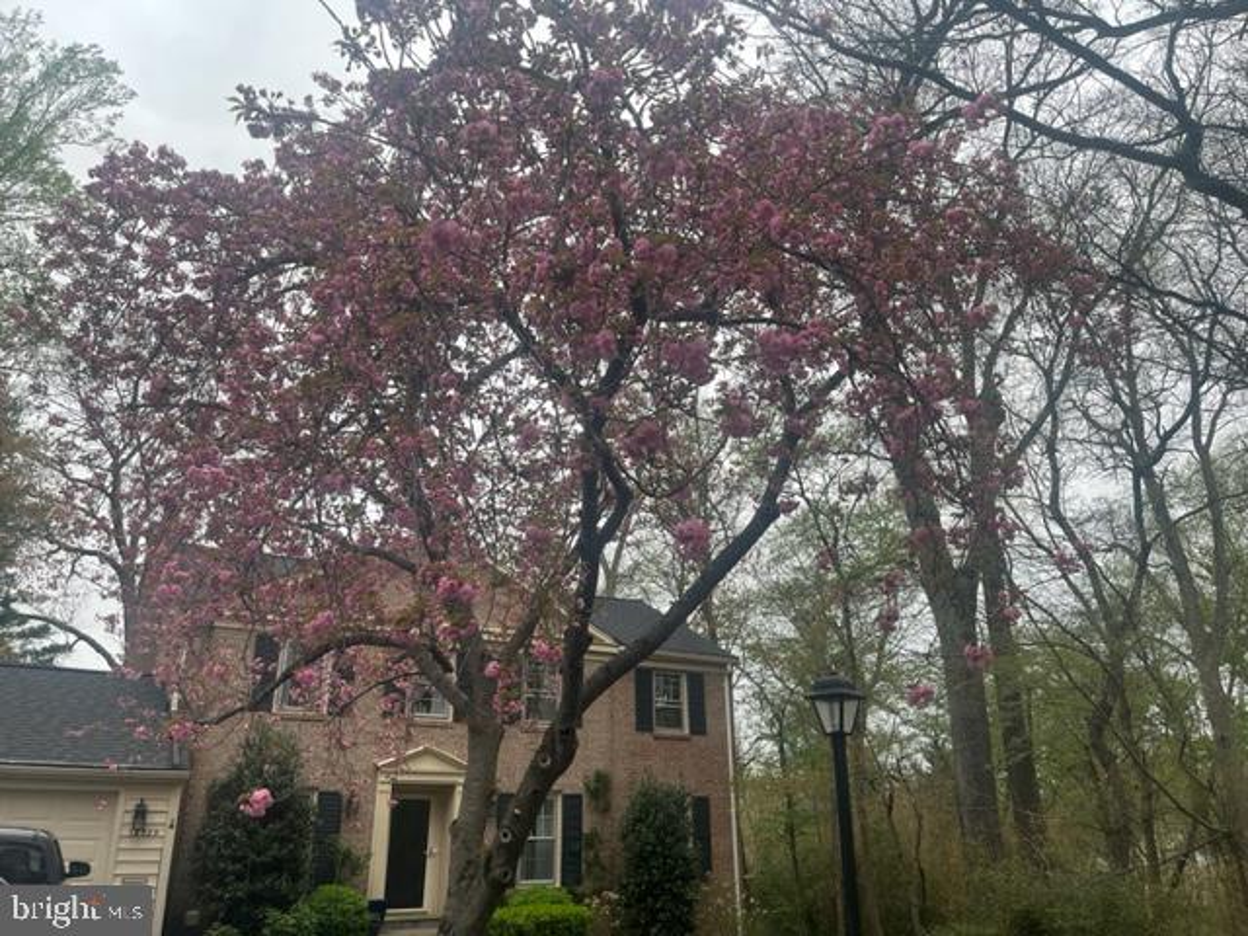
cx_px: 624
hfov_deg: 67.3
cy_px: 468
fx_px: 937
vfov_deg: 53.1
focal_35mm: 26
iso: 50
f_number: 1.6
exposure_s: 1/804
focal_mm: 5.1
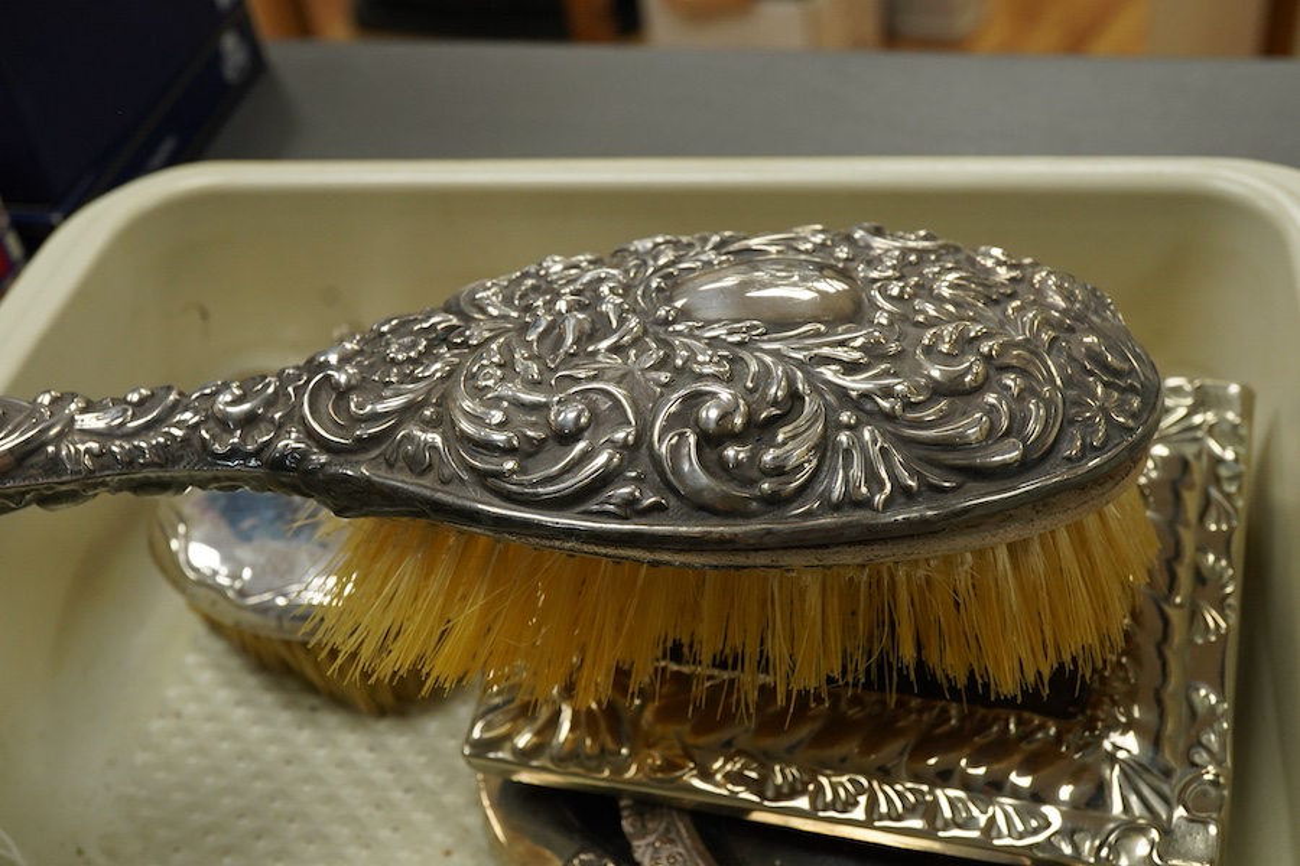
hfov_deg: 43.6
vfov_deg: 29.9
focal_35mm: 45
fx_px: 1625
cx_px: 650
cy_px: 433
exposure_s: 1/125
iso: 1600
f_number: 13
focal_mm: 30
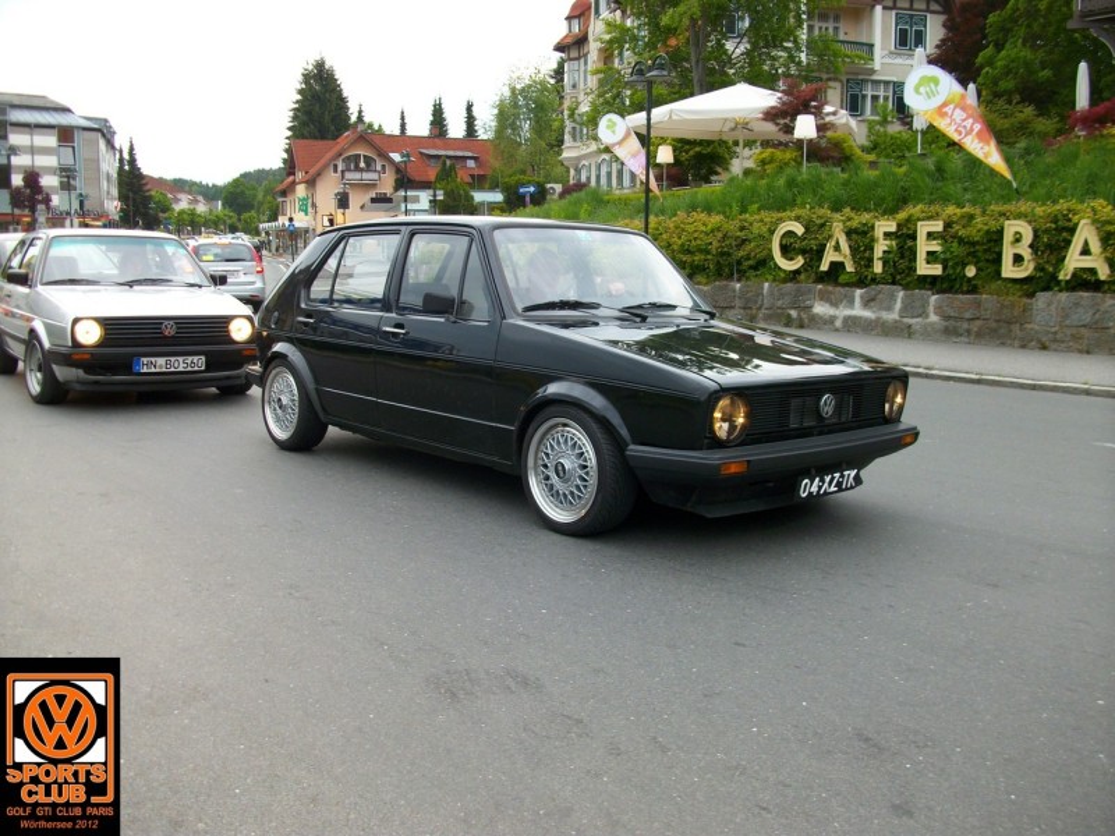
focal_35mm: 34
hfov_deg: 54.0
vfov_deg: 41.8
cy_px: 418
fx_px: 1095
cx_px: 558
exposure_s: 1/128
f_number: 2.9
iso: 80
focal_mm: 5.7
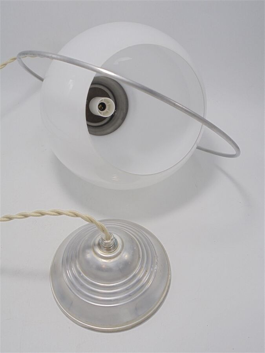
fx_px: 347
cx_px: 132
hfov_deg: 41.8
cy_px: 176
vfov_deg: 54.0
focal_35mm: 34
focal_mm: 6.1
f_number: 4
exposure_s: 1/80
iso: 100
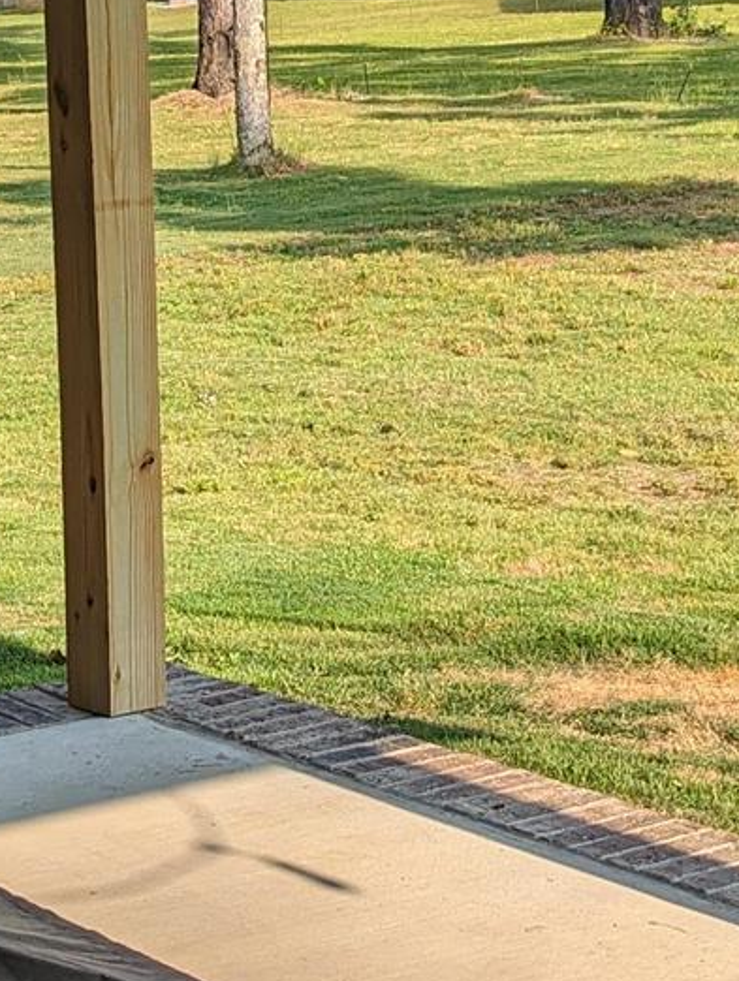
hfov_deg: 13.8
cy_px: 511
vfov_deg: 18.5
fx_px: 3010
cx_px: 11
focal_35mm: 106
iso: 44
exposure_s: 1/1618
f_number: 1.85
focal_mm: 6.81
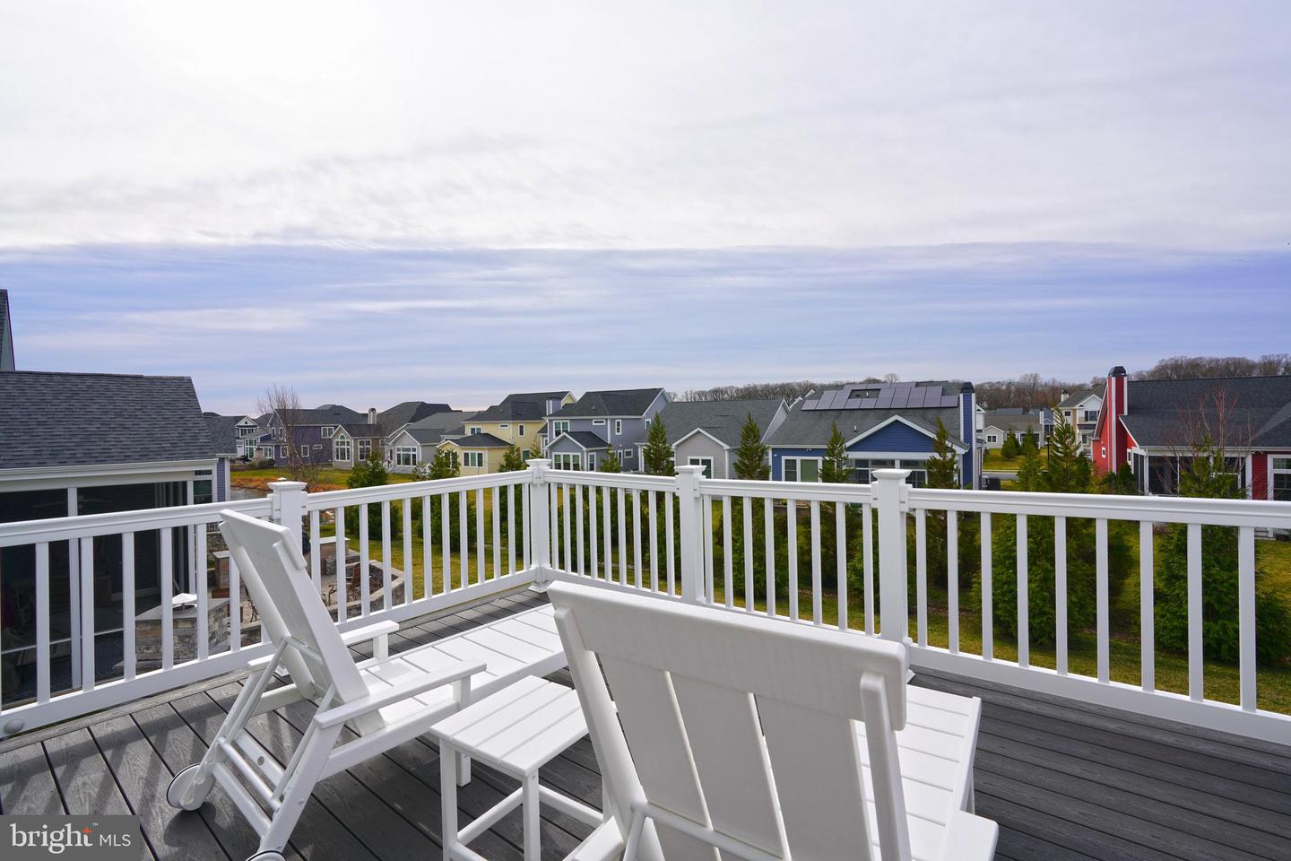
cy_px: 430
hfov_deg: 96.7
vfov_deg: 73.7
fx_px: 574
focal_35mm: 16
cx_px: 646
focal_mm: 16
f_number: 10
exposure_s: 1/160
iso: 100
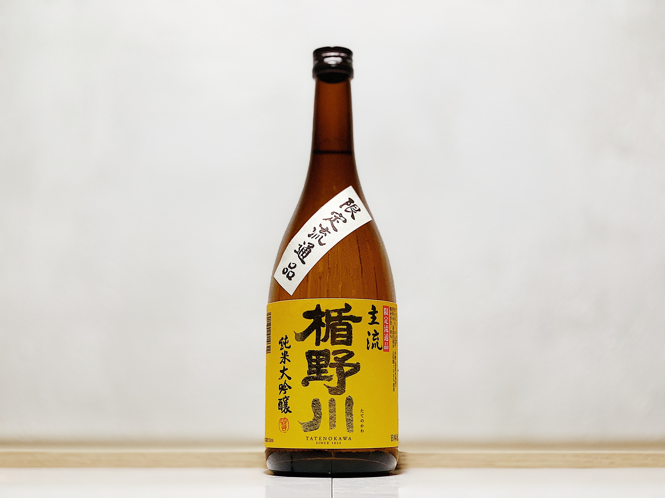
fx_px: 999
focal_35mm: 52
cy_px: 249
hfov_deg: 36.8
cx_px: 332
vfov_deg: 28.0
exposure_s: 1/50
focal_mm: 6
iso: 100
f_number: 2.4
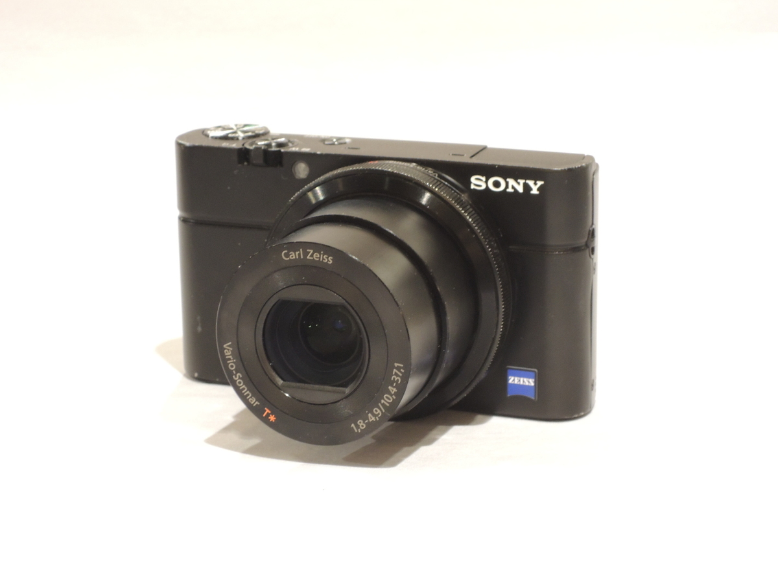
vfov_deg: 14.8
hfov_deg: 19.6
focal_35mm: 100
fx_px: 2248
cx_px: 389
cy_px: 292
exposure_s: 1/30
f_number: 5.5
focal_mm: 17.9
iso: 450
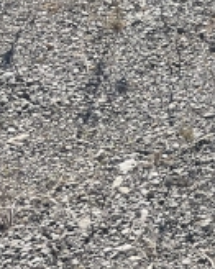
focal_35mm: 124
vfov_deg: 14.8
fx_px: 987
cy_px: 358
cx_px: 648
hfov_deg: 9.6
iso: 32
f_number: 1.6
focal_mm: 4.2
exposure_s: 1/2882
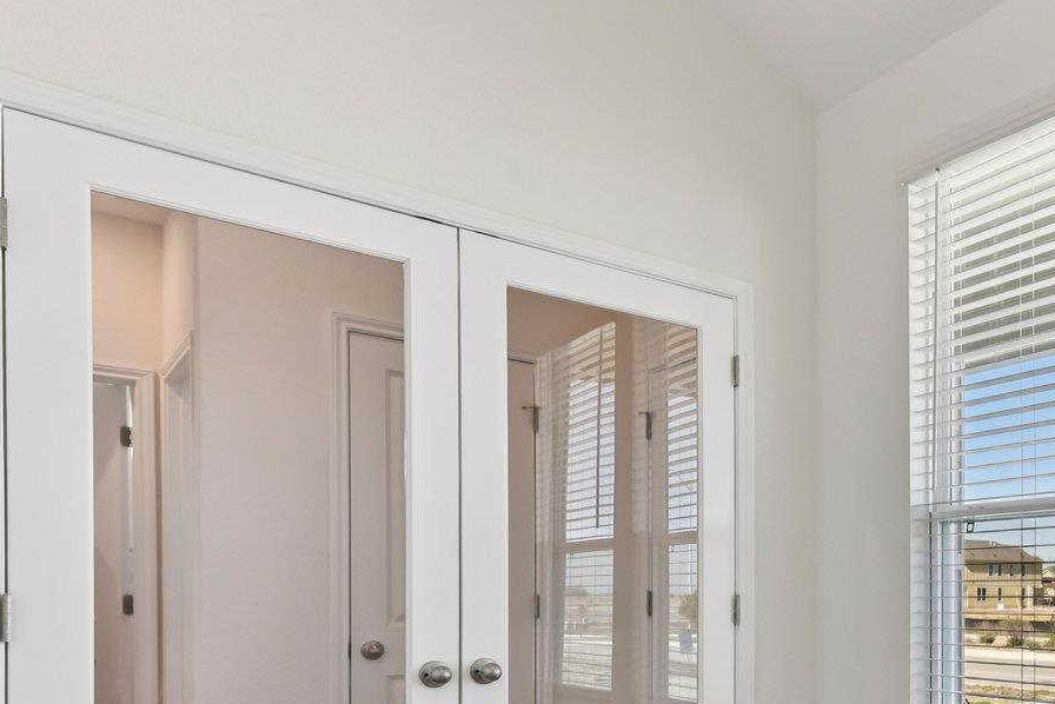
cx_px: 974
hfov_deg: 51.0
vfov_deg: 38.9
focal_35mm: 32
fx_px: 938
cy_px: 599
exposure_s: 1/125
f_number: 8
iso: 400
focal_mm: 14
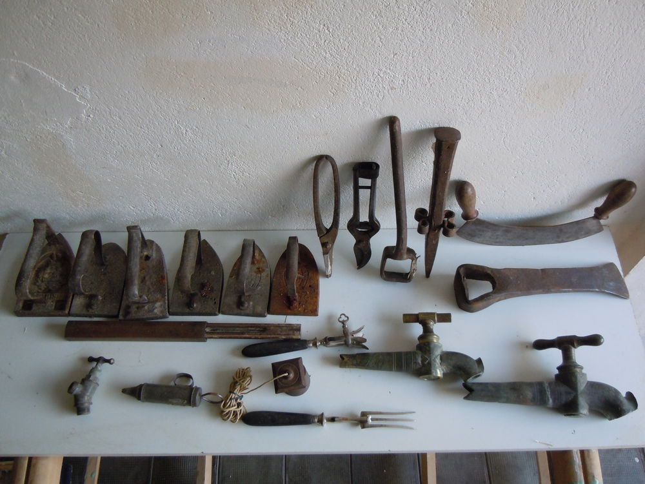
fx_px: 559
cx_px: 322
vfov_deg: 46.8
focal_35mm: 30
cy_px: 242
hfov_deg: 60.0
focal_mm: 5.4
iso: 320
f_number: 3.5
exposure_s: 1/60
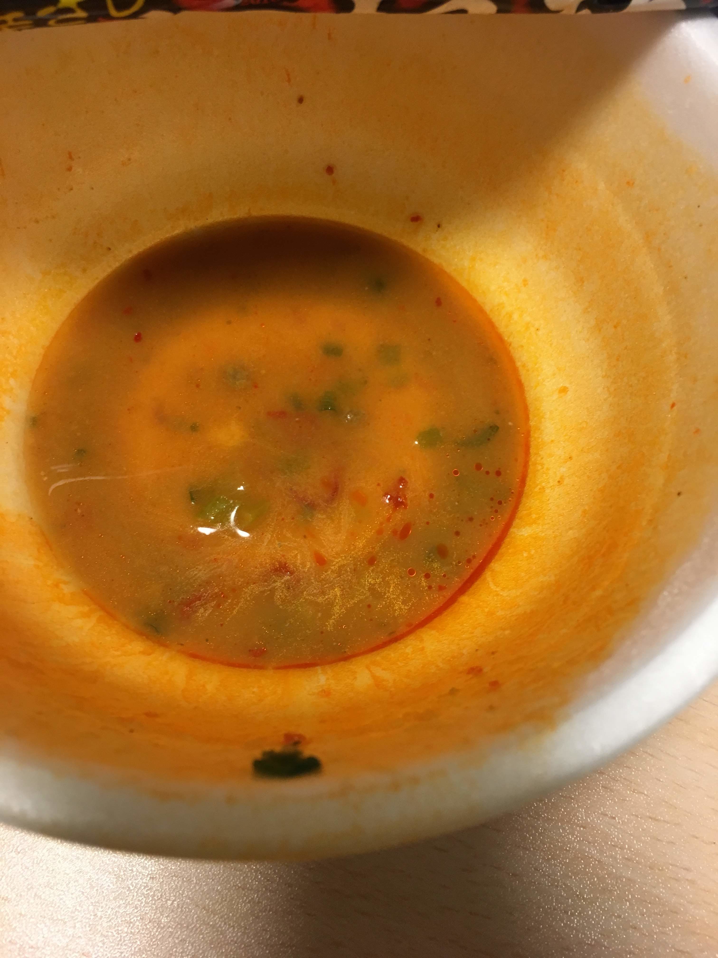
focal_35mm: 29
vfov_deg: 61.7
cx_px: 359
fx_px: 802
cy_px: 479
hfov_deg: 48.2
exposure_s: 1/30
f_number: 2.2
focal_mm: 4.15
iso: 100
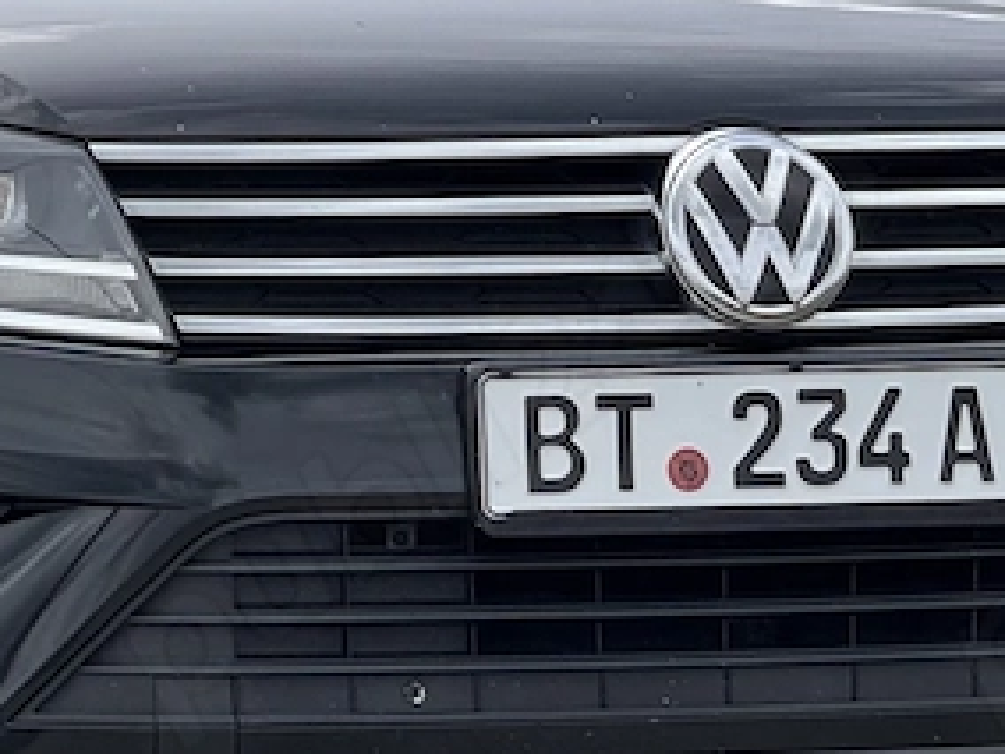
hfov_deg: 4.7
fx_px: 12252
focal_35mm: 422
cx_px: 85
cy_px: 485
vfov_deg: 3.5
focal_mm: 15.66
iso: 50
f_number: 2.8
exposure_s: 1/596
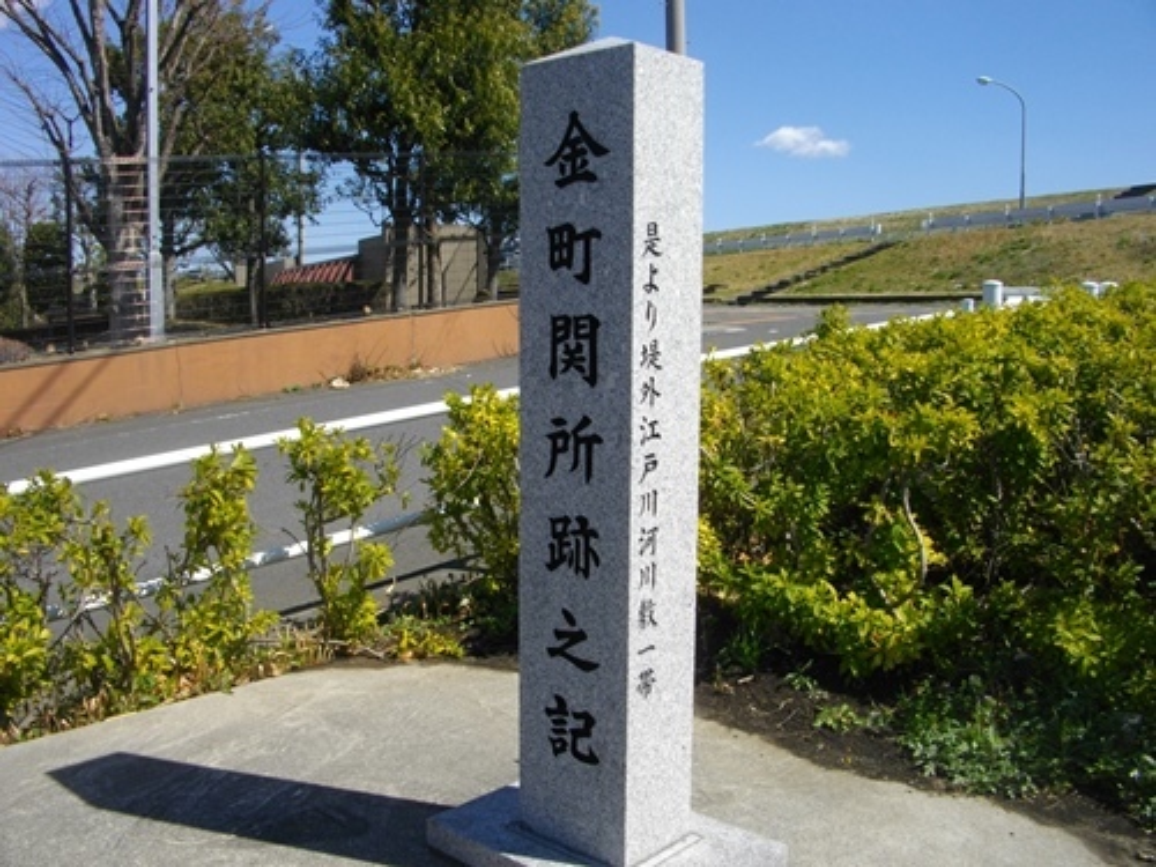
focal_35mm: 32
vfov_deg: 44.2
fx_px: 1069
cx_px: 578
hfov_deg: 56.8
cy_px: 434
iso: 100
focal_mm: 5.7
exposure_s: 1/500
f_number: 5.5
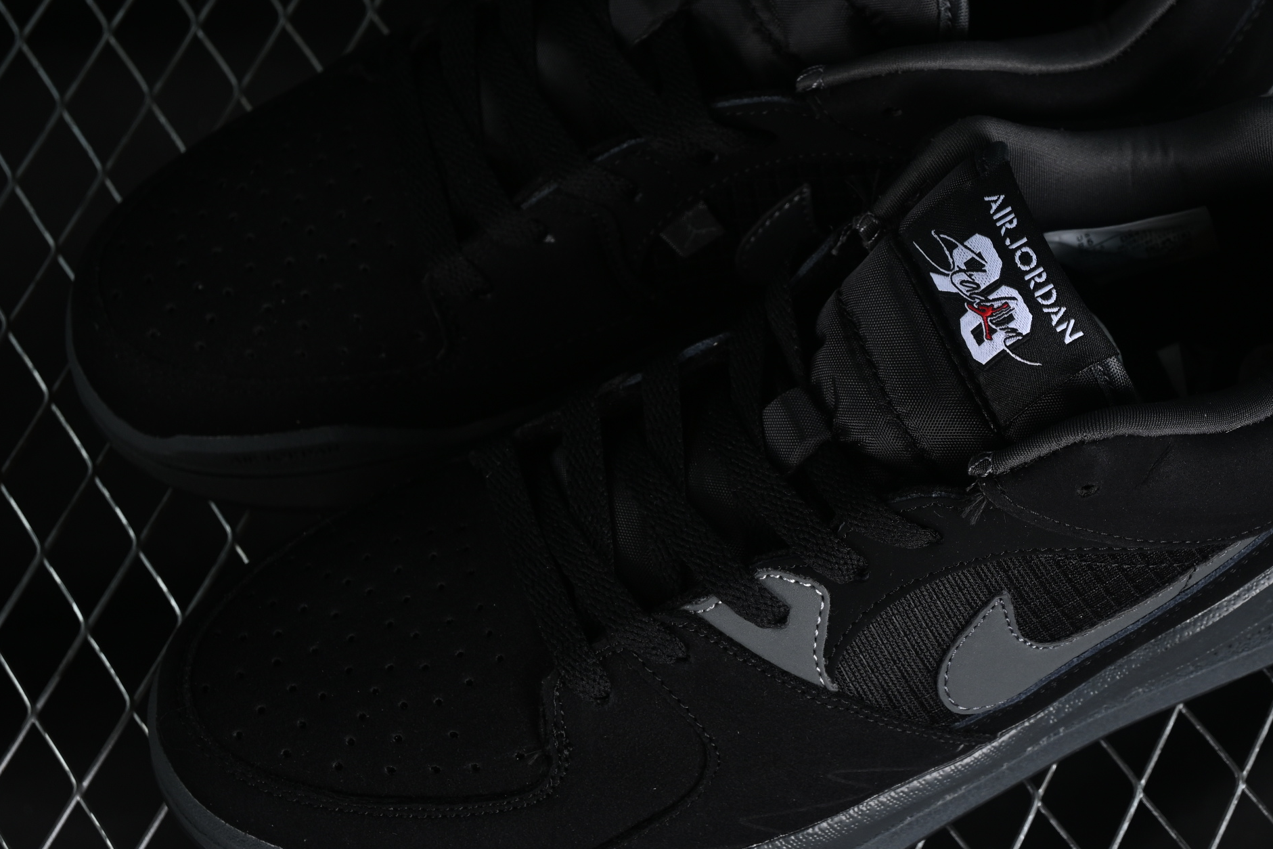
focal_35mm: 111
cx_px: 795
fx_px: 3925
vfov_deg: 12.3
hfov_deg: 18.4
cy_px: 345
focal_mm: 50
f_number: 6.3
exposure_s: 1/40
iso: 160
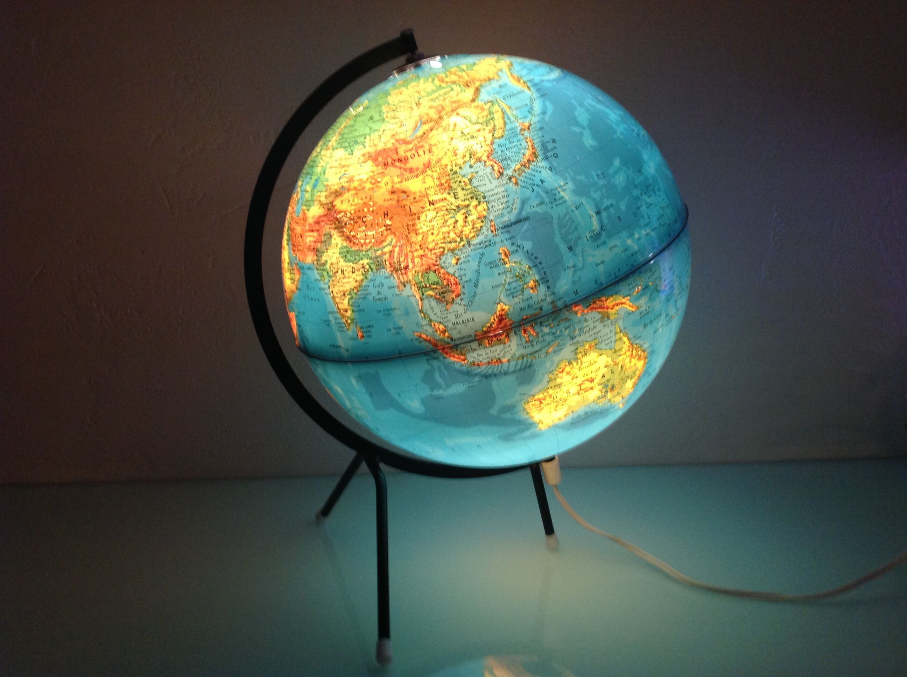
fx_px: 916
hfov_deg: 52.7
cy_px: 338
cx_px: 454
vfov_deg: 40.6
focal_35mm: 35
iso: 160
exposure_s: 1/15
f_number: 2.4
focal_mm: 4.28
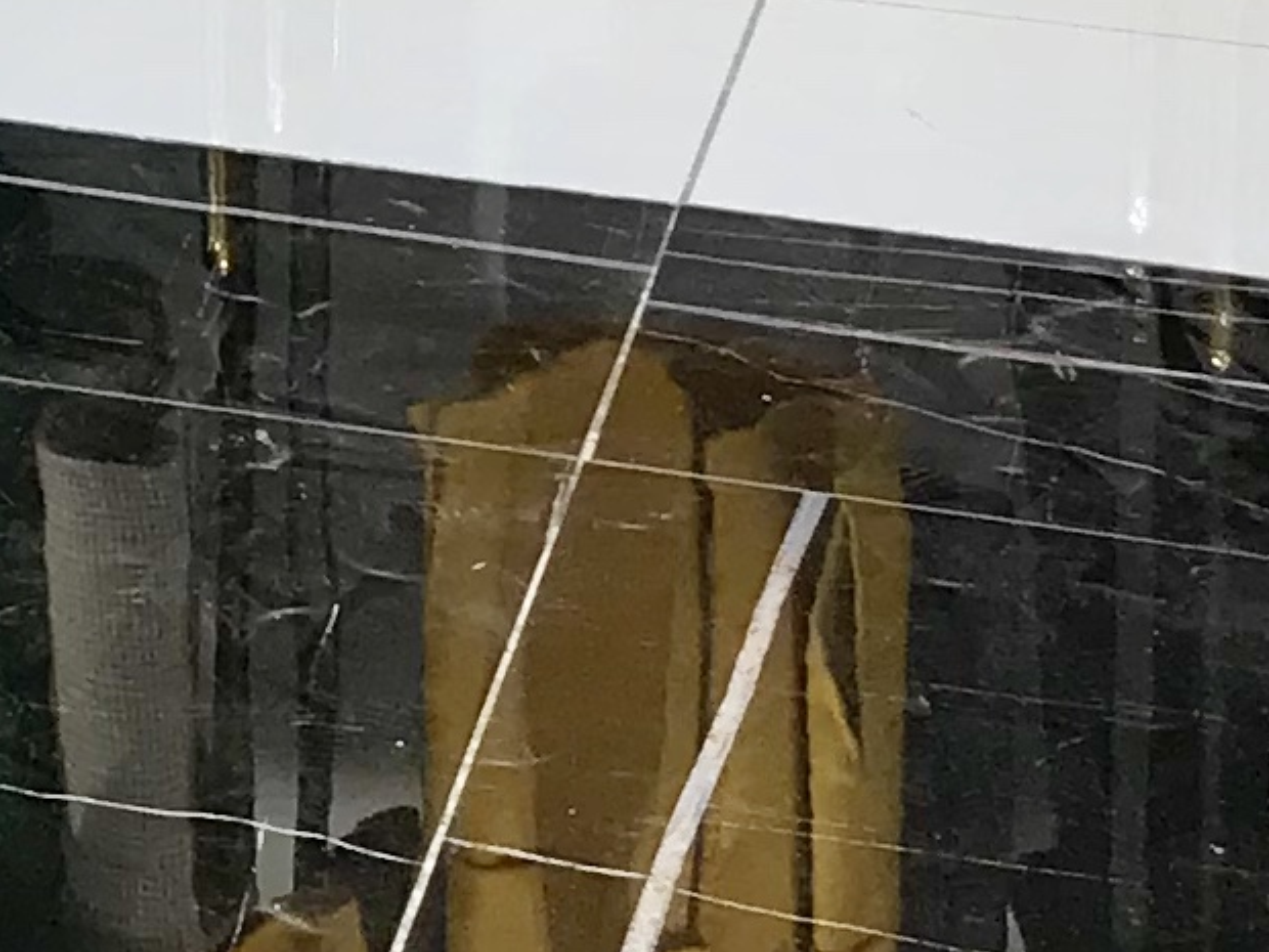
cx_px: -1691
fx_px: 6672
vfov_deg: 7.7
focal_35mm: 182
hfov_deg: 9.7
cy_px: -1087
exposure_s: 1/111
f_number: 1.8
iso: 20
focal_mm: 3.99
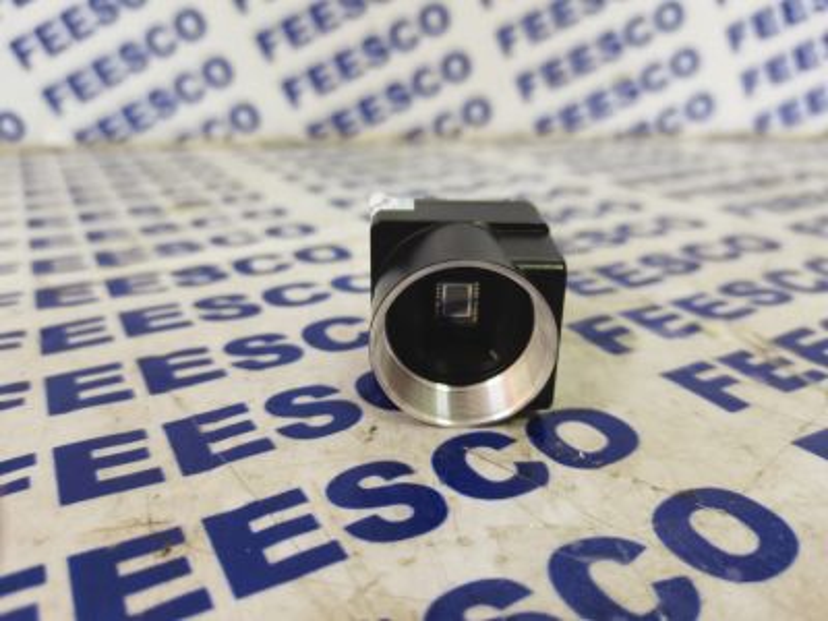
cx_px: 414
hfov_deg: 67.3
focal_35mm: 26
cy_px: 310
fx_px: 622
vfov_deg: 53.1
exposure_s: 1/20
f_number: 1.8
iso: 500
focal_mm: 5.58
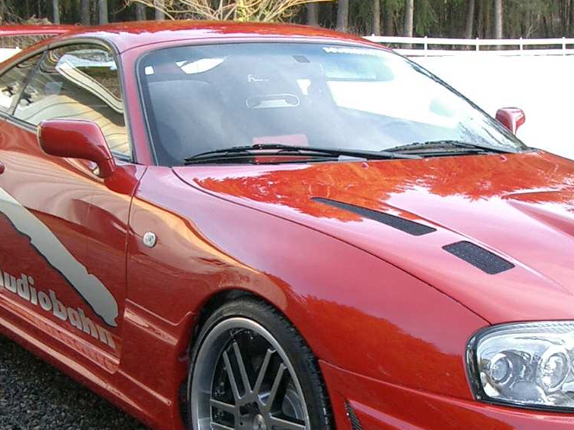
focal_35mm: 74
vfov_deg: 19.6
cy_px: 359
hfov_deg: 26.2
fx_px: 1227
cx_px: 368
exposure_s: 1/60
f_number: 2.6
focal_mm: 5.8
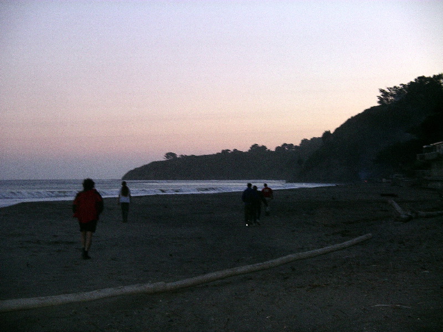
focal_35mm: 84
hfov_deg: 23.3
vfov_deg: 17.6
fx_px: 1075
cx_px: 222
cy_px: 166
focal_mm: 17.4
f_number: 3.6
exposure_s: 1/60
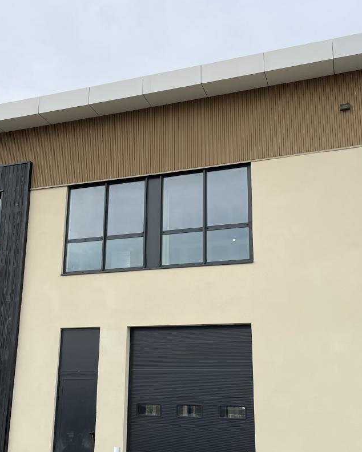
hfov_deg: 36.3
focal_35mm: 41
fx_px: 549
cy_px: 268
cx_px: 140
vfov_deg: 44.6
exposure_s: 1/2257
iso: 32
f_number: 1.6
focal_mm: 4.2
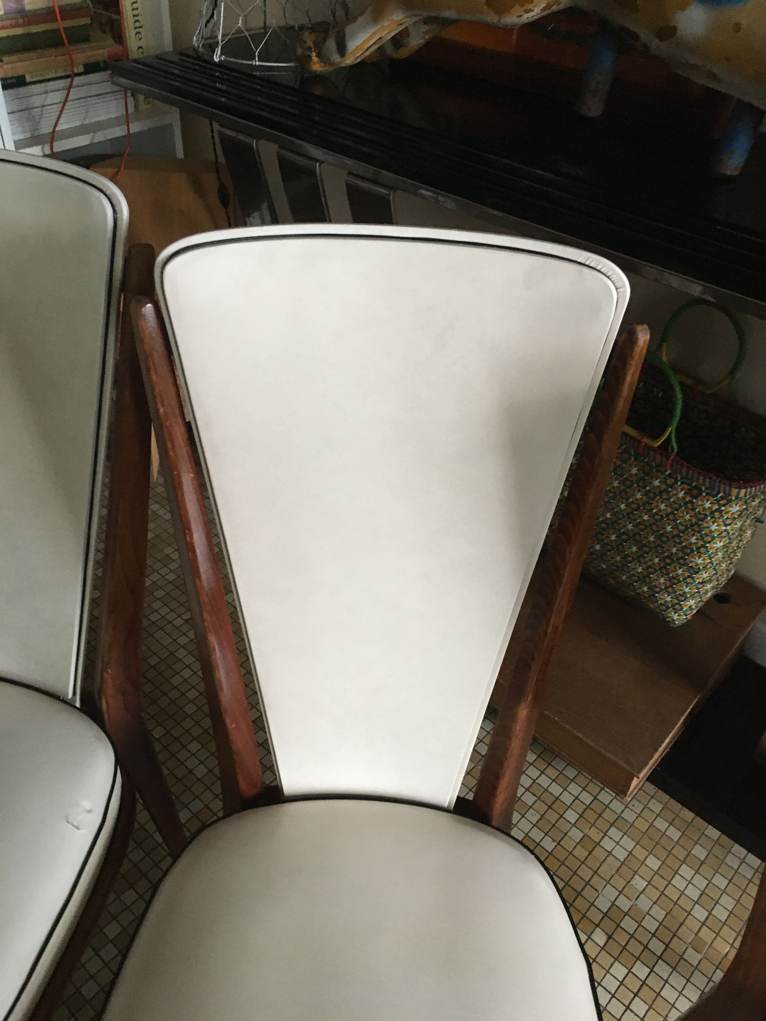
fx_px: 856
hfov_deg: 48.2
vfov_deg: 61.7
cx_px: 383
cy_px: 510
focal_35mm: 29
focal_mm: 4.15
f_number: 2.2
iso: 200
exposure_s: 1/25
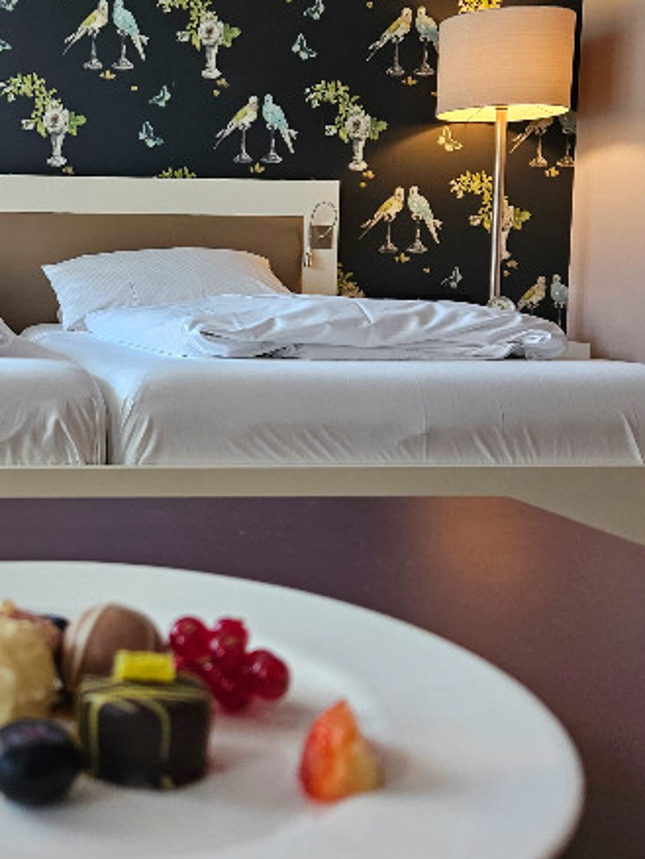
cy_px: 351
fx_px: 1042
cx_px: 43
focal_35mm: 42
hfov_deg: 32.4
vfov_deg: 44.6
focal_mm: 5.4
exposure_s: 1/100
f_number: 1.8
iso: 160
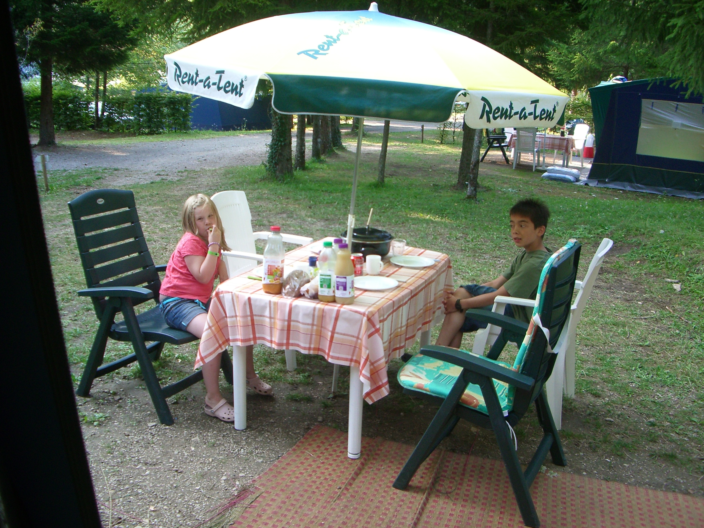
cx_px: 352
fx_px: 712
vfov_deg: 40.7
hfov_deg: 52.6
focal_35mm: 35
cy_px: 264
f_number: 2.6
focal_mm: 5.8
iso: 100
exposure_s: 1/60
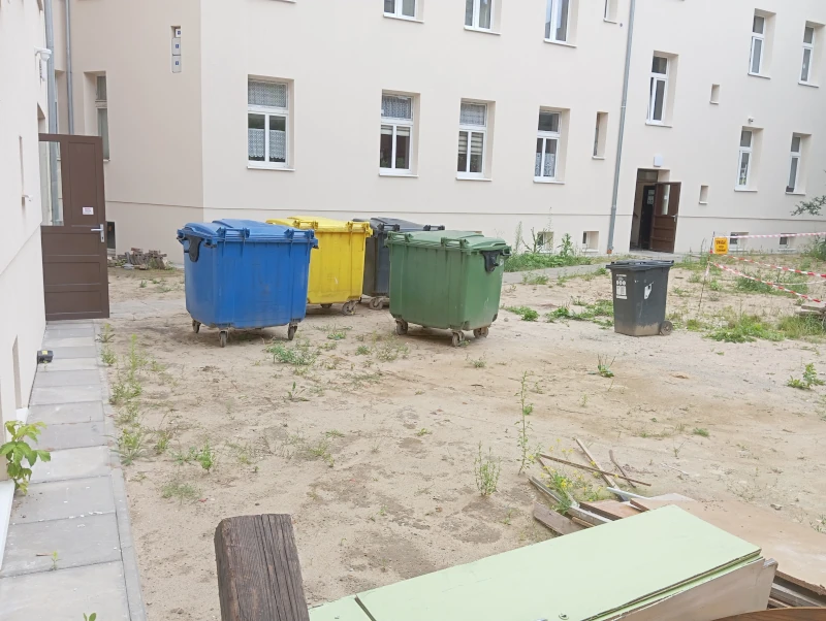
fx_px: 669
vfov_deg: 49.8
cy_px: 310
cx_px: 413
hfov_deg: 63.4
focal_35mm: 28
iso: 58
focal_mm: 4.22
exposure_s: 1/103
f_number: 1.8
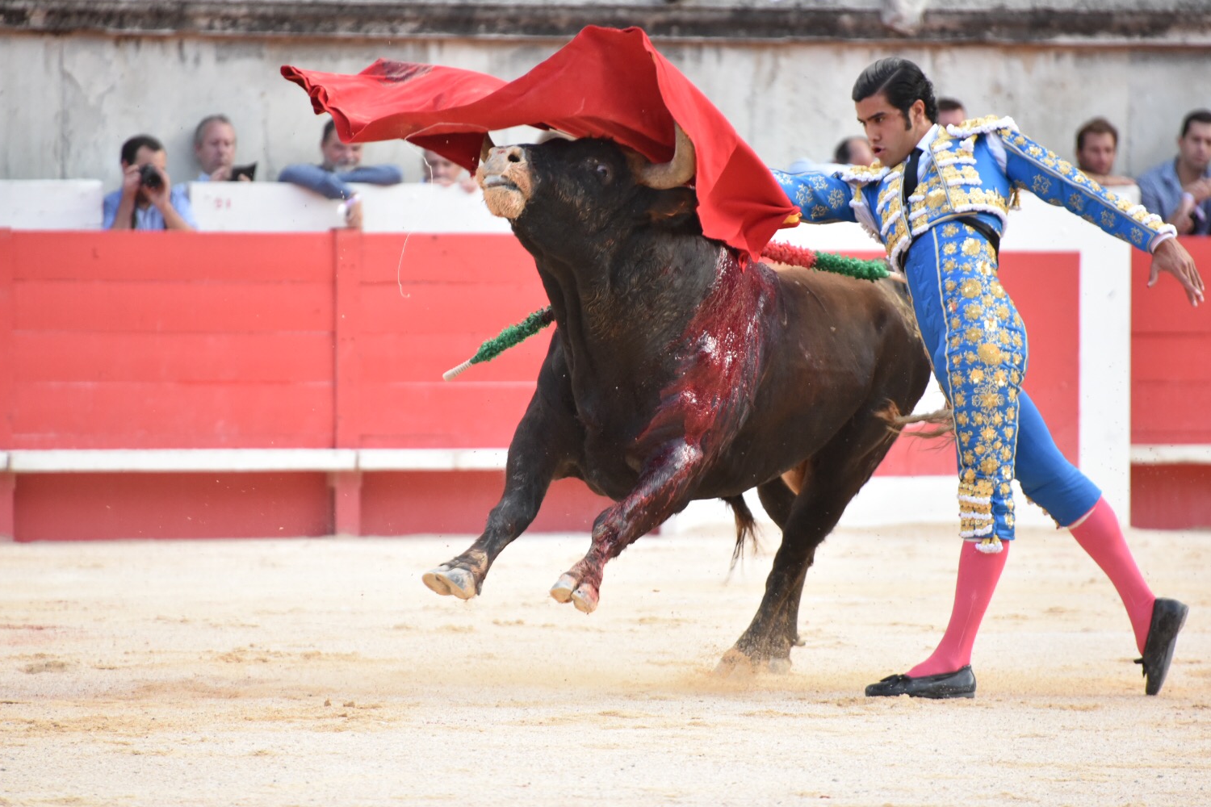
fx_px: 10898
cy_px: 378
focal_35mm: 324
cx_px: 618
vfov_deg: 4.2
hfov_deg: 6.4
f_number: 5.6
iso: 2200
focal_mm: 300
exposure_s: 1/640
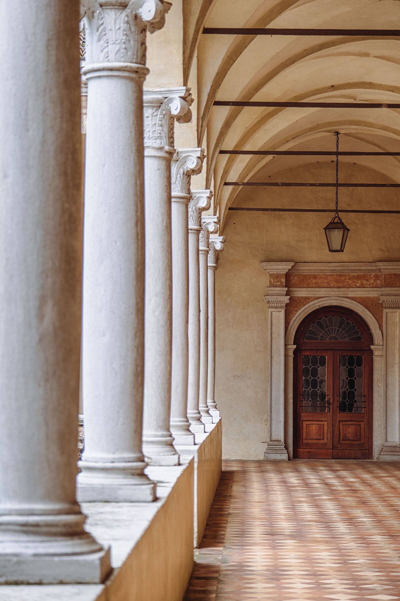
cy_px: 300
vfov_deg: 20.8
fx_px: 1633
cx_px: 200
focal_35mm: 98
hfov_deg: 14.0
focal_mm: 65.2
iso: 320
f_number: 4
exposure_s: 1/100
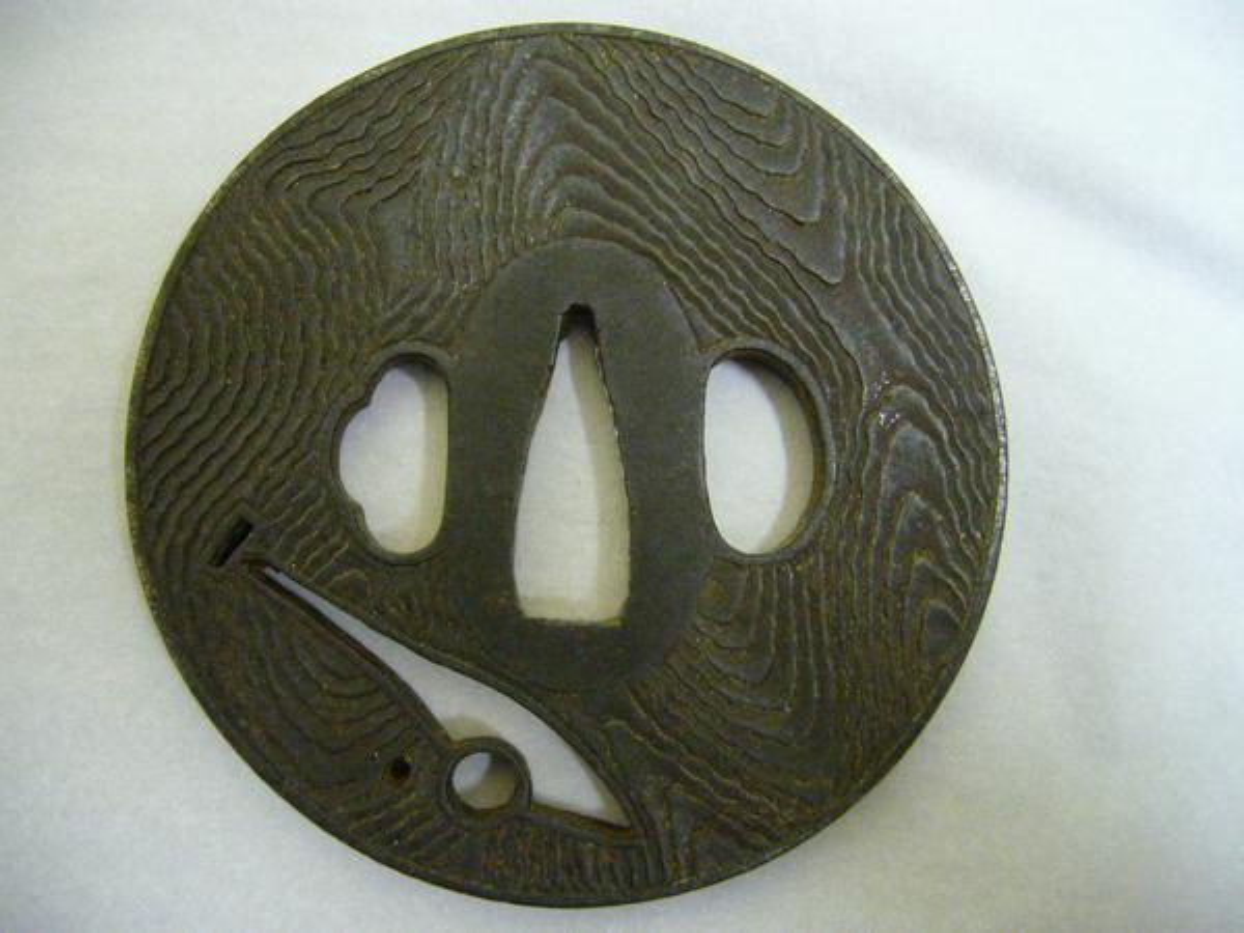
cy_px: 466
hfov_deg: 52.6
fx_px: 1258
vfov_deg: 40.7
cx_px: 622
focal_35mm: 35
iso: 400
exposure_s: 1/15
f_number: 2.8
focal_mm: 5.8
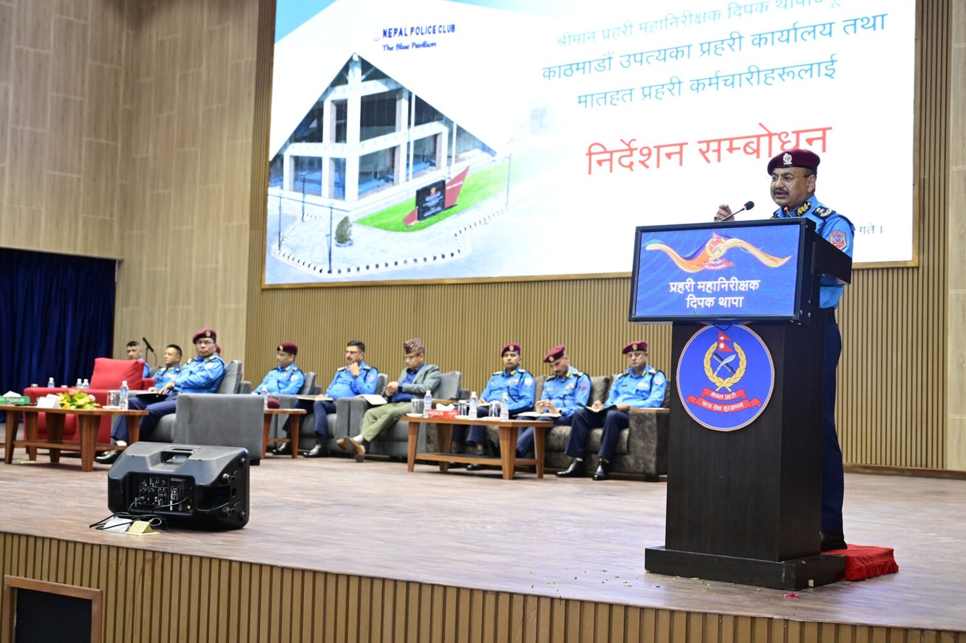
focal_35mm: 47
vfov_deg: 28.6
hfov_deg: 41.9
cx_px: 483
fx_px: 1261
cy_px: 322
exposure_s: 1/125
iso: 2500
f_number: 4.5
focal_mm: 47
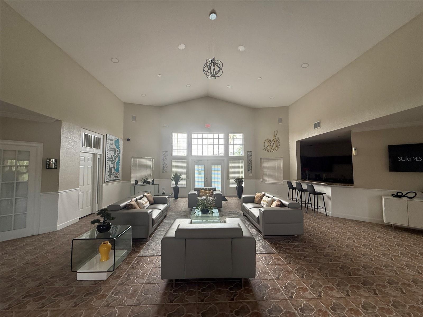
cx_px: 212
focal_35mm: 14
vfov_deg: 85.7
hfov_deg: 102.1
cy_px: 158
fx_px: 171
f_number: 2.2
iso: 80
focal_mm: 2.22
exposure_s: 1/99
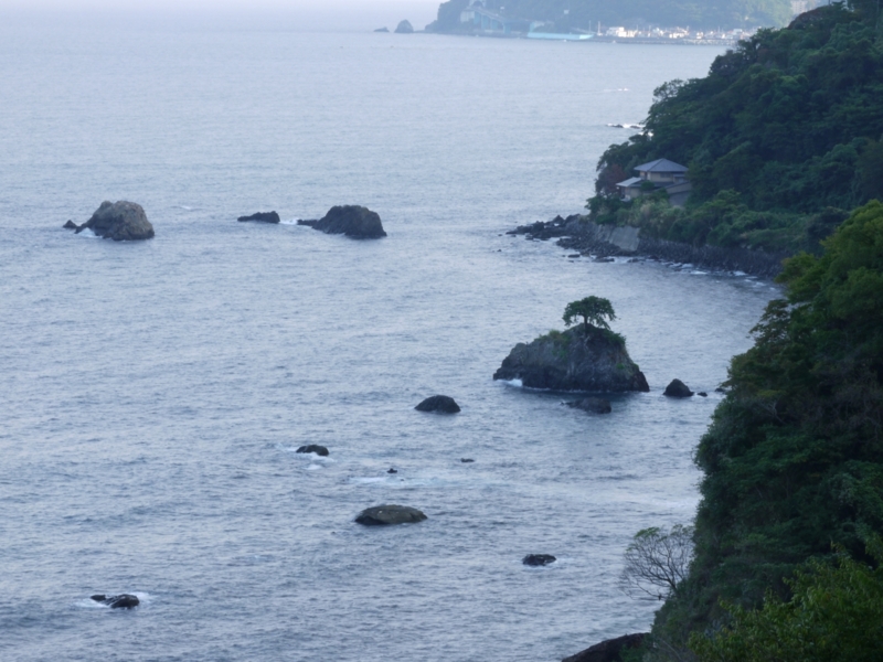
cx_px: 442
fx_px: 3673
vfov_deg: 10.3
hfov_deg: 13.7
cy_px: 331
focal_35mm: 144
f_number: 22
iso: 100
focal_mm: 72
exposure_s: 1/2.5
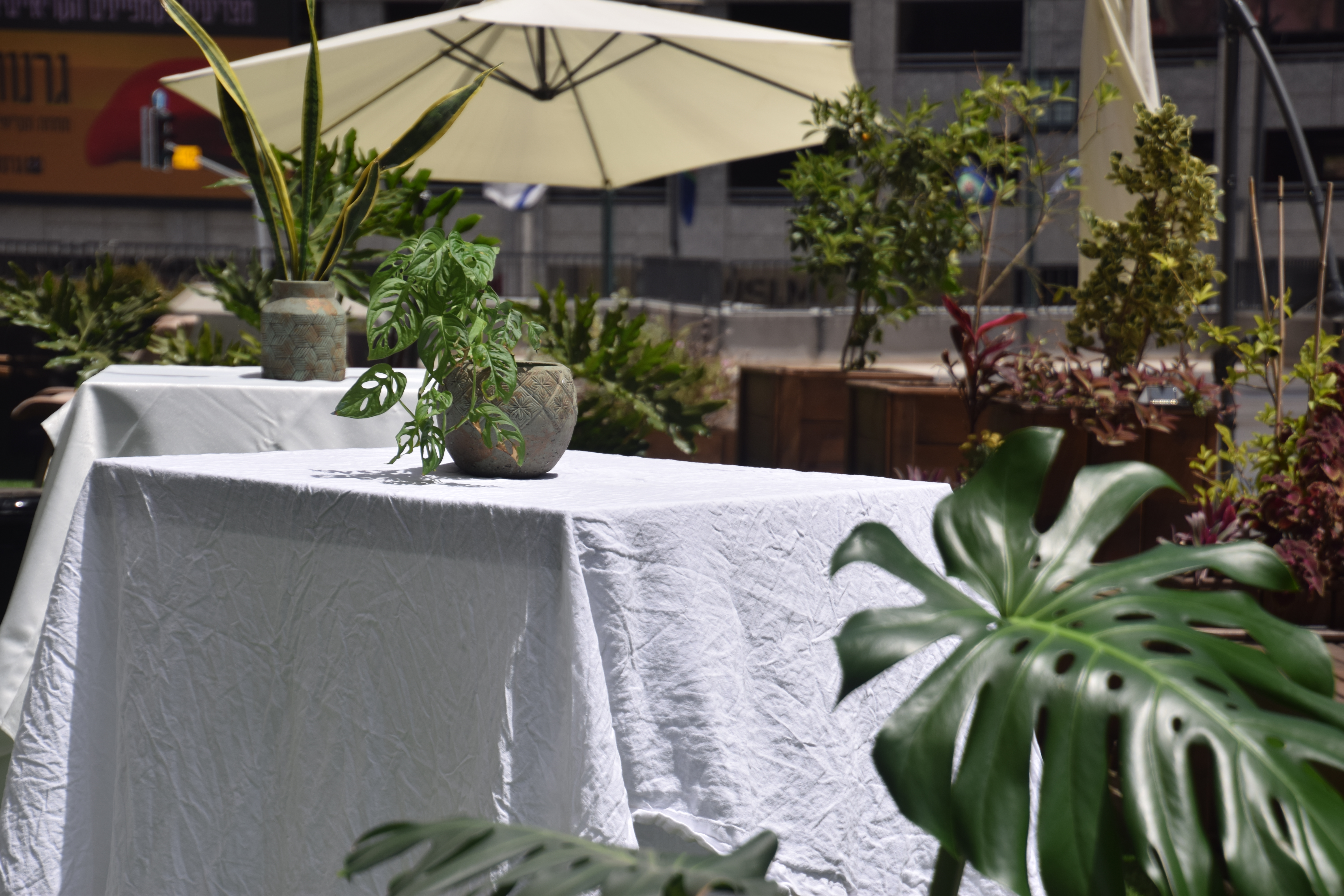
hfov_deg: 19.5
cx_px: 672
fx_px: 3920
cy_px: 448
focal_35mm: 105
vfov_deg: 13.0
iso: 100
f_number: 5.3
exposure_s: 1/800
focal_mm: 70
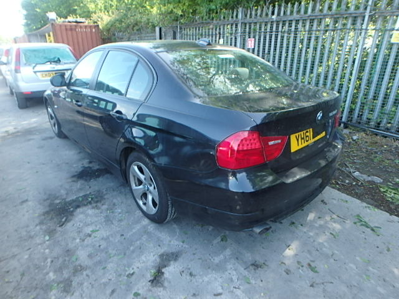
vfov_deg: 63.4
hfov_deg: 79.0
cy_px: 150
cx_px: 200
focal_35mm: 21
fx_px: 242
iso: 125
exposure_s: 1/60
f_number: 3.5
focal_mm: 3.7
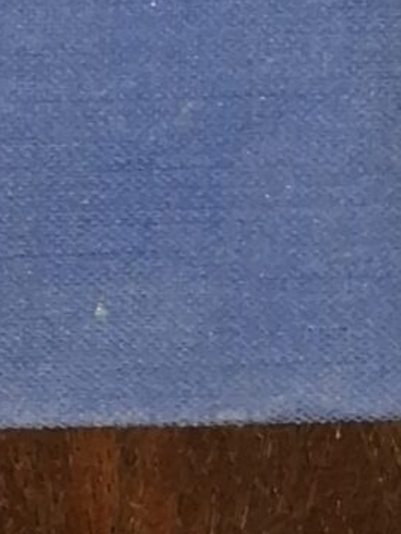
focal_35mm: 165
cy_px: -1122
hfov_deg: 9.0
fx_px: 2547
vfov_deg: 9.3
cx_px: 199
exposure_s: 1/33
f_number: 1.8
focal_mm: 5.54
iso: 400
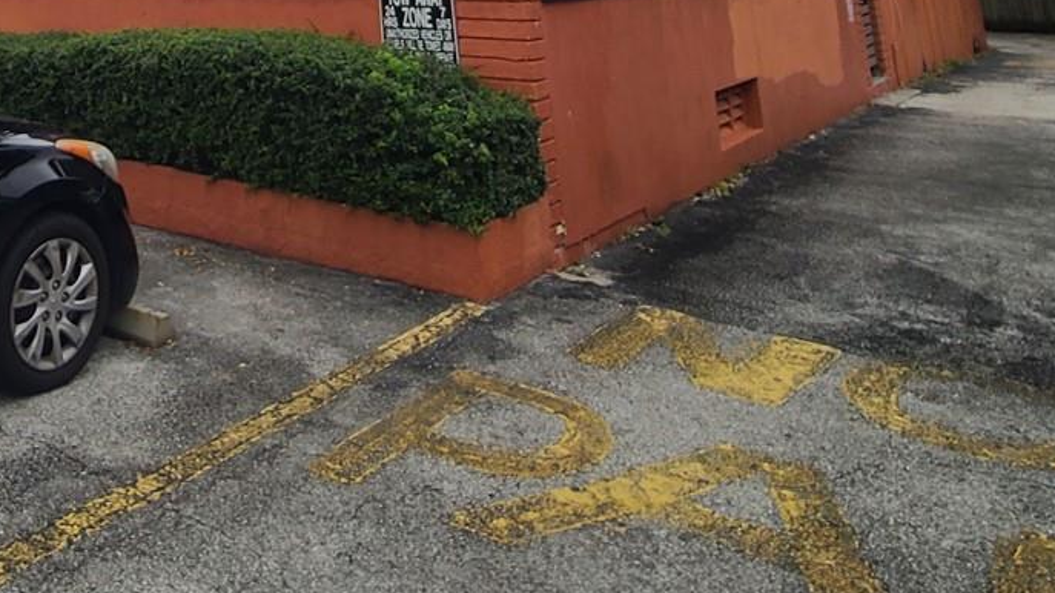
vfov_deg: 26.5
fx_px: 923
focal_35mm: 33
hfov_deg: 51.8
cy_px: -280
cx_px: 88
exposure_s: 1/1343
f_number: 2.2
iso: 50
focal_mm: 2.2
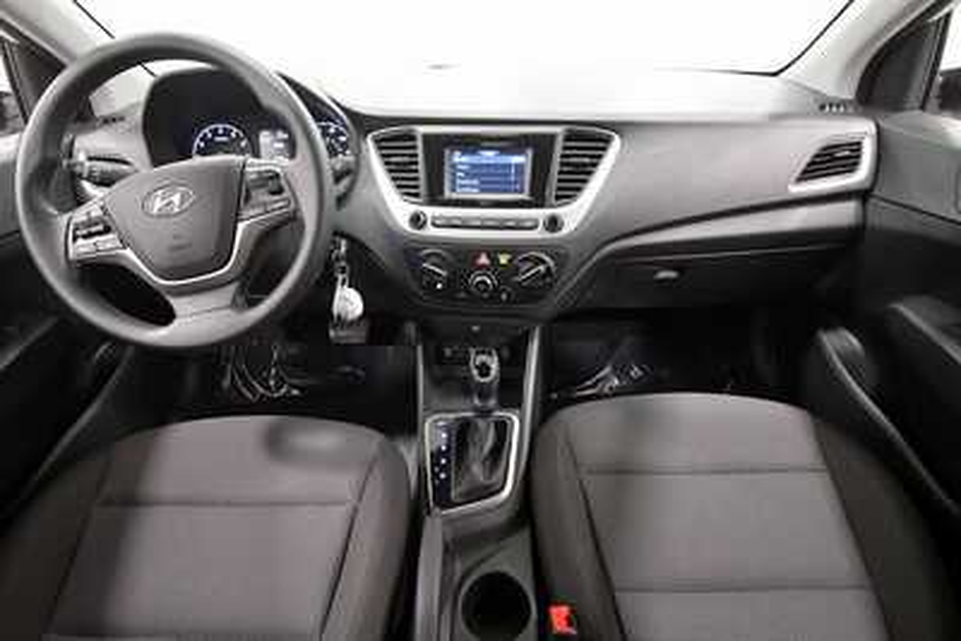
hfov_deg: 90.0
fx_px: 481
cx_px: 480
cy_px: 320
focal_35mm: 18
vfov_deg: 67.4
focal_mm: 12
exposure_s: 1/60
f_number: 4.8
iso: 4500
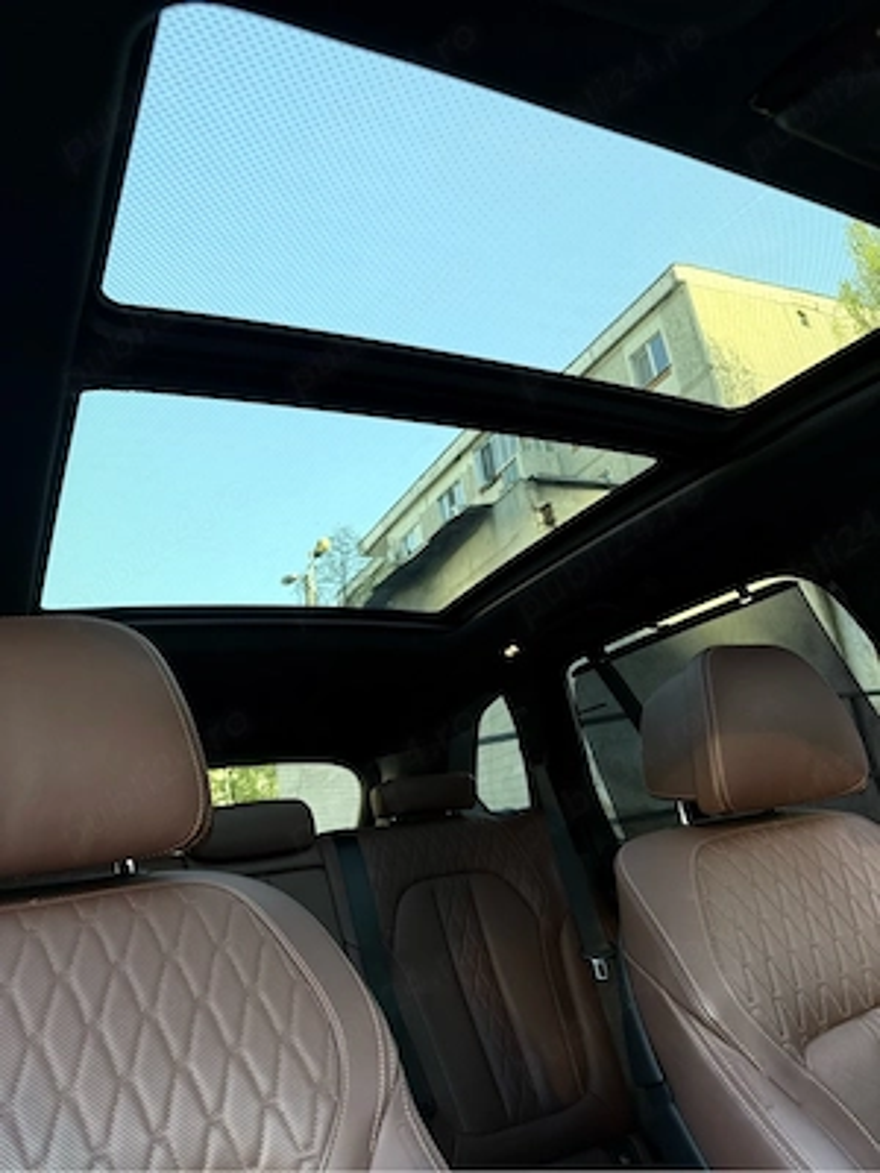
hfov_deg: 56.8
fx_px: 813
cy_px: 586
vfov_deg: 71.6
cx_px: 440
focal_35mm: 24
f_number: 1.78
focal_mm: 6.76
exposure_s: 1/122
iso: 250
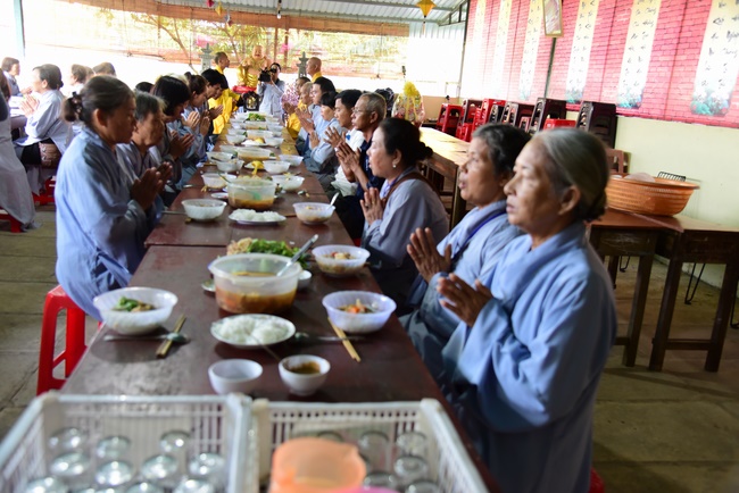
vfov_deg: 41.2
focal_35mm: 32
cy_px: 246
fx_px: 657
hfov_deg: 58.7
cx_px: 370
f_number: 4
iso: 1600
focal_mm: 32
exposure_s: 1/40
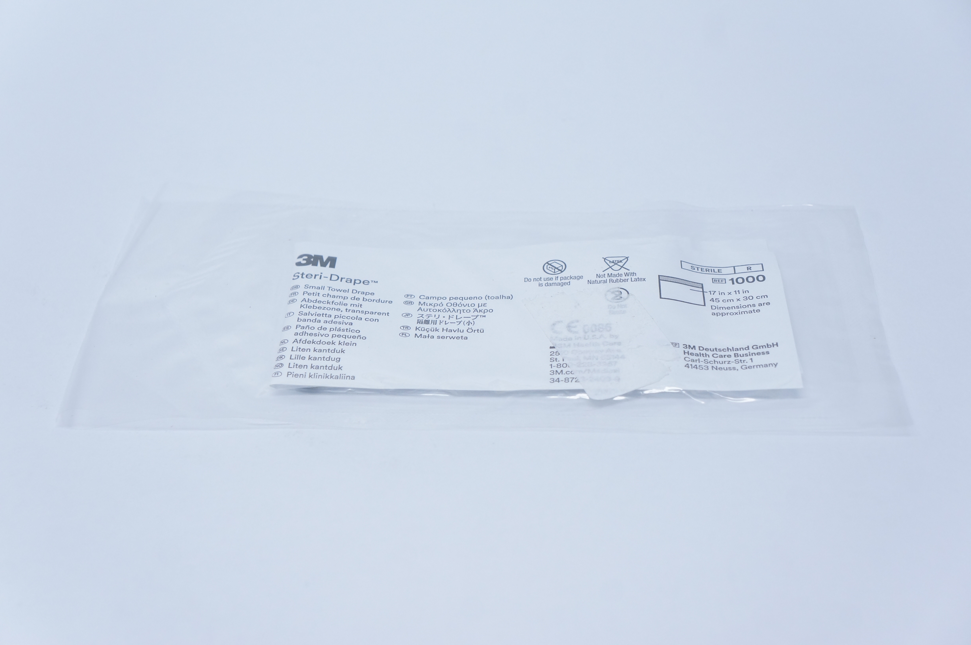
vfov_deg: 23.7
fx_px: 1536
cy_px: 322
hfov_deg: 35.1
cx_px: 486
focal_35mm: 57
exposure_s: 1/80
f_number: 6.3
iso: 800
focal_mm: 38
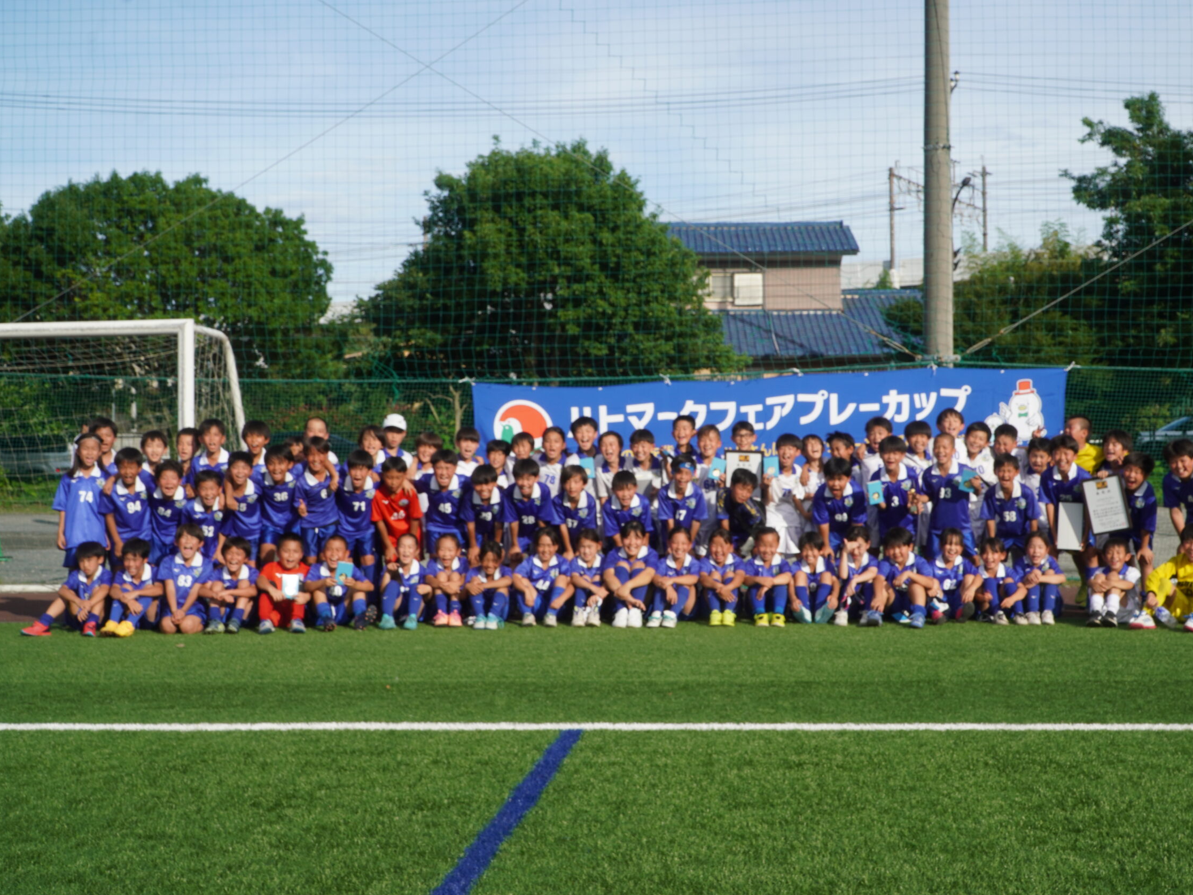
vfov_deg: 33.6
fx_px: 1482
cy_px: 439
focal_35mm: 43
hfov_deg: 43.8
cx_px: 673
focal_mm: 26
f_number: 14
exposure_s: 1/50
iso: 100
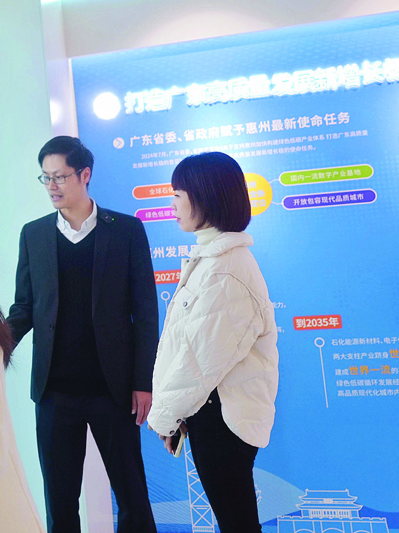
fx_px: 984
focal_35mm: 64
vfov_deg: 29.8
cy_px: 140
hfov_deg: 21.2
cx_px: -90
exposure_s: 1/320
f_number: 4
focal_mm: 29
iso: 1000
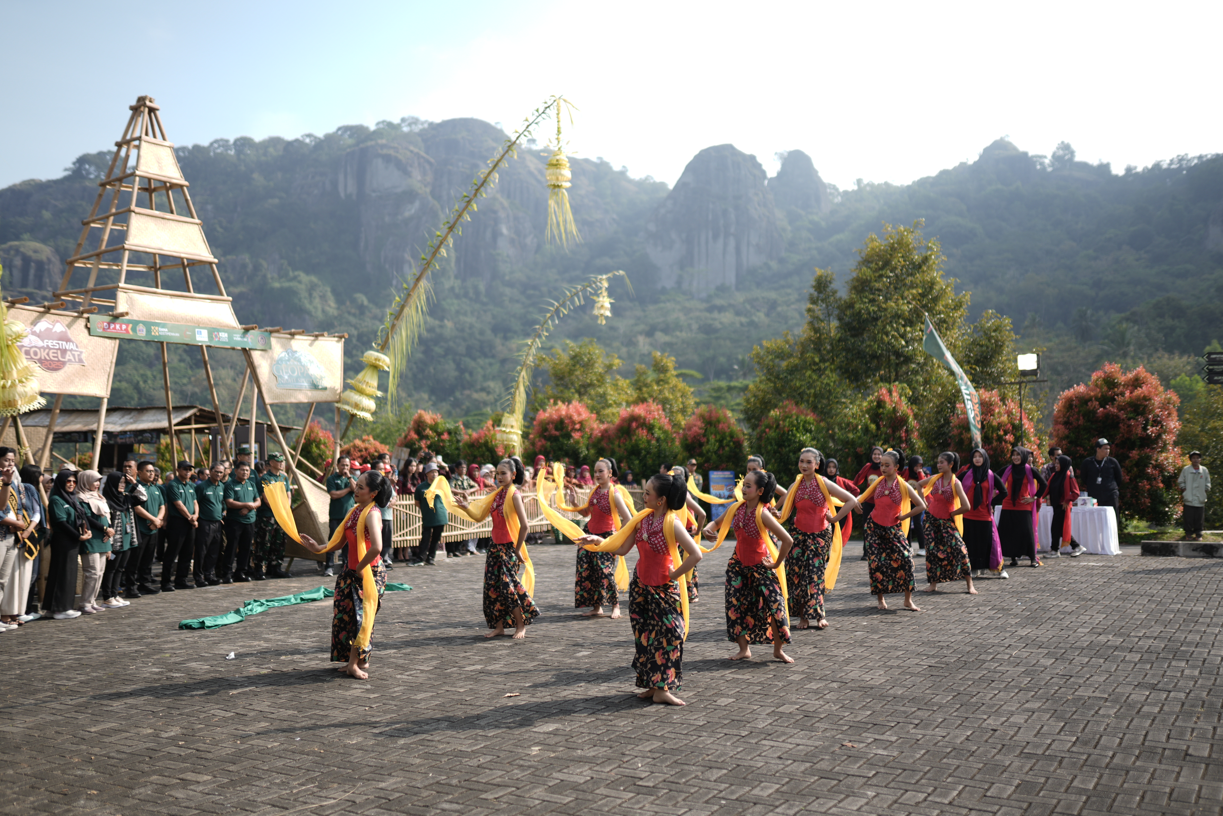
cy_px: 408
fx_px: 1189
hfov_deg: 54.4
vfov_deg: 37.9
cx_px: 612
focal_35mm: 35
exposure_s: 1/2000
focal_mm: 35
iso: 64
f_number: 1.4
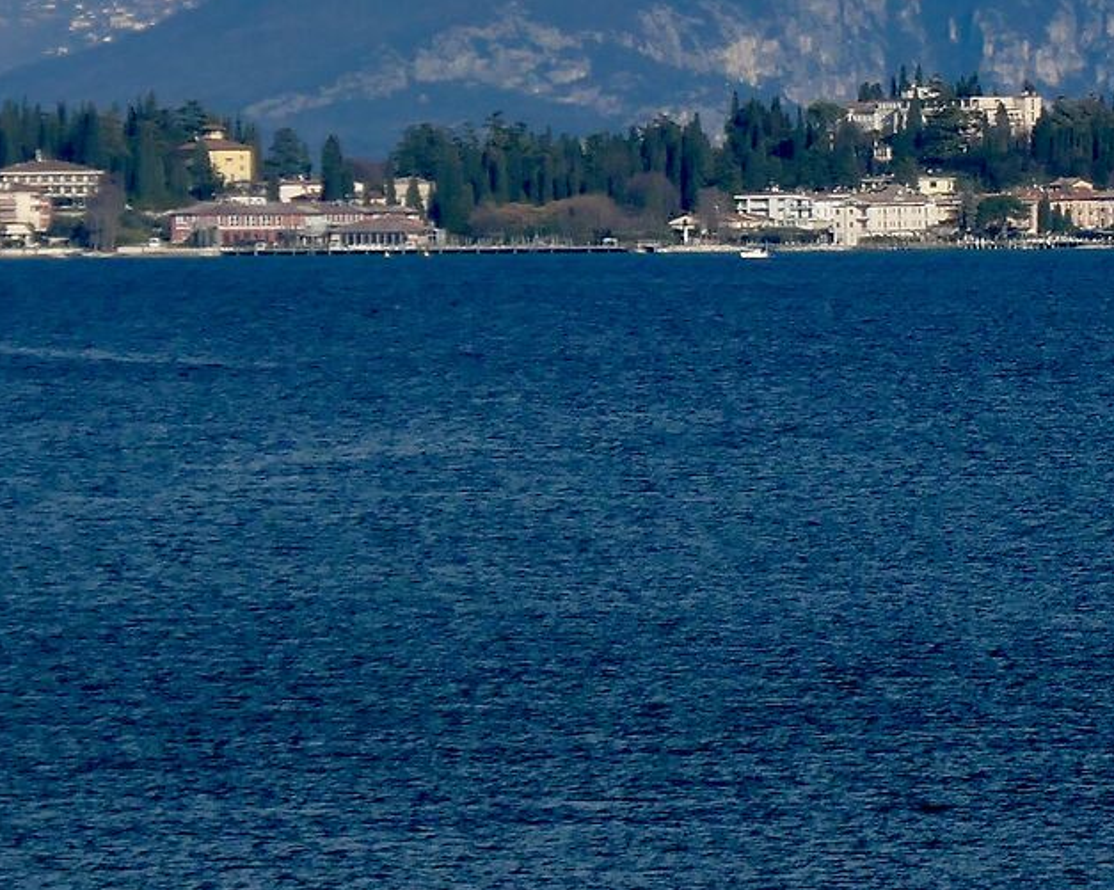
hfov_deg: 3.9
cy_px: -299
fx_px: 16346
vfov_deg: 3.1
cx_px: 1292
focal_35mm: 496
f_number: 8
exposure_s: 1/1000
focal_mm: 50.5
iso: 200
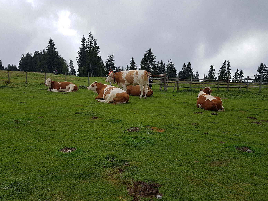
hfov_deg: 65.3
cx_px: 130
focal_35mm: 27
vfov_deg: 51.4
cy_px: 102
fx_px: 209
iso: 50
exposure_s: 1/2480
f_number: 1.7
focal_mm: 4.2
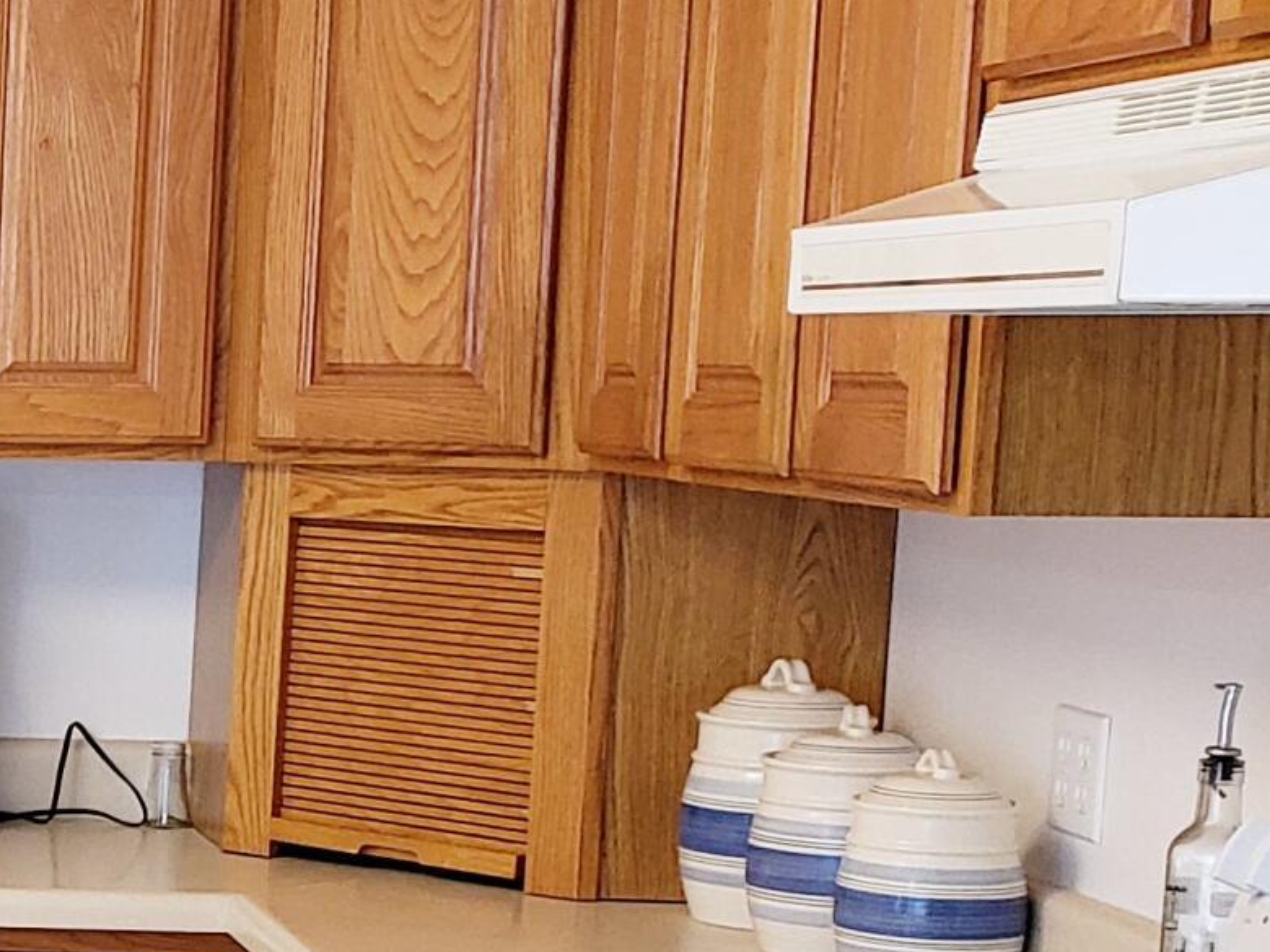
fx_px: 3669
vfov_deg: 14.6
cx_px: -1167
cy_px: 843
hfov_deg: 15.9
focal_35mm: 100
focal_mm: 4.3
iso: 160
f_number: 2.4
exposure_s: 1/60
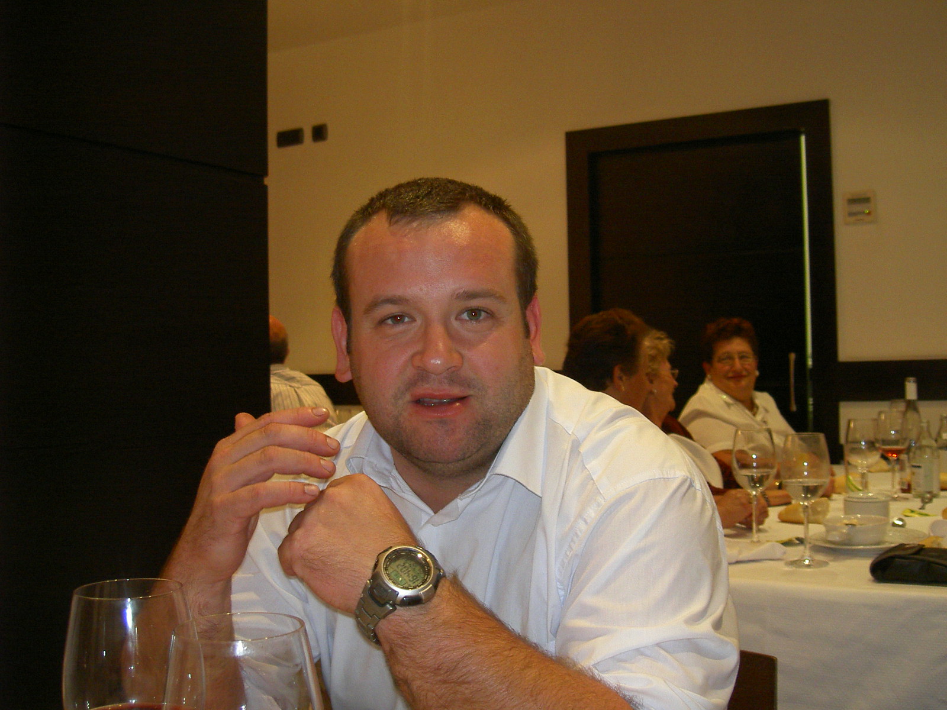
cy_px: 355
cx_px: 474
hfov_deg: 47.9
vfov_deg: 36.8
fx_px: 1067
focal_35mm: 39
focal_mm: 8
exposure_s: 1/59.5
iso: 100
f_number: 2.8
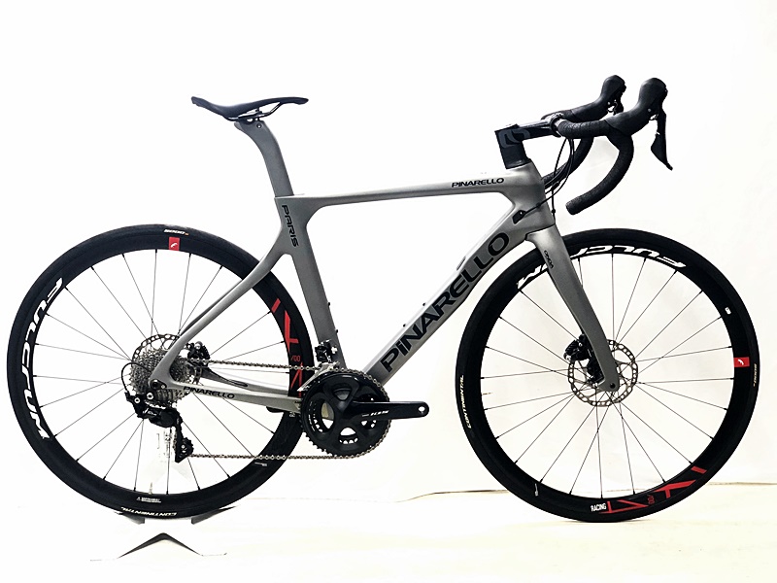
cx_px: 388
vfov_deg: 28.0
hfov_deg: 36.8
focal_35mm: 52
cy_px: 292
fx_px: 1167
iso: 160
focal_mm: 6
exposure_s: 1/25
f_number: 2.4
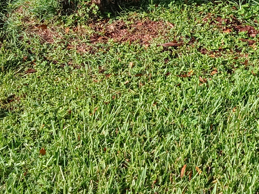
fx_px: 696
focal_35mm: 93
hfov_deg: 20.8
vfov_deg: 15.6
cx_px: 210
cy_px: -1
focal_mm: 3.61
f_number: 1.8
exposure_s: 1/734
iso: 100
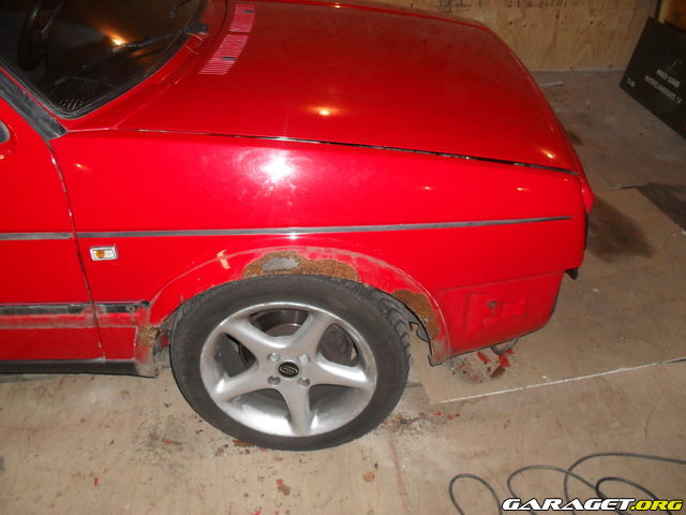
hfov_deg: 52.6
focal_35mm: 35
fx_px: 694
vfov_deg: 40.7
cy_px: 258
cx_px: 343
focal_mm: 6.3
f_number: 3.2
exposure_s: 1/45
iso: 320
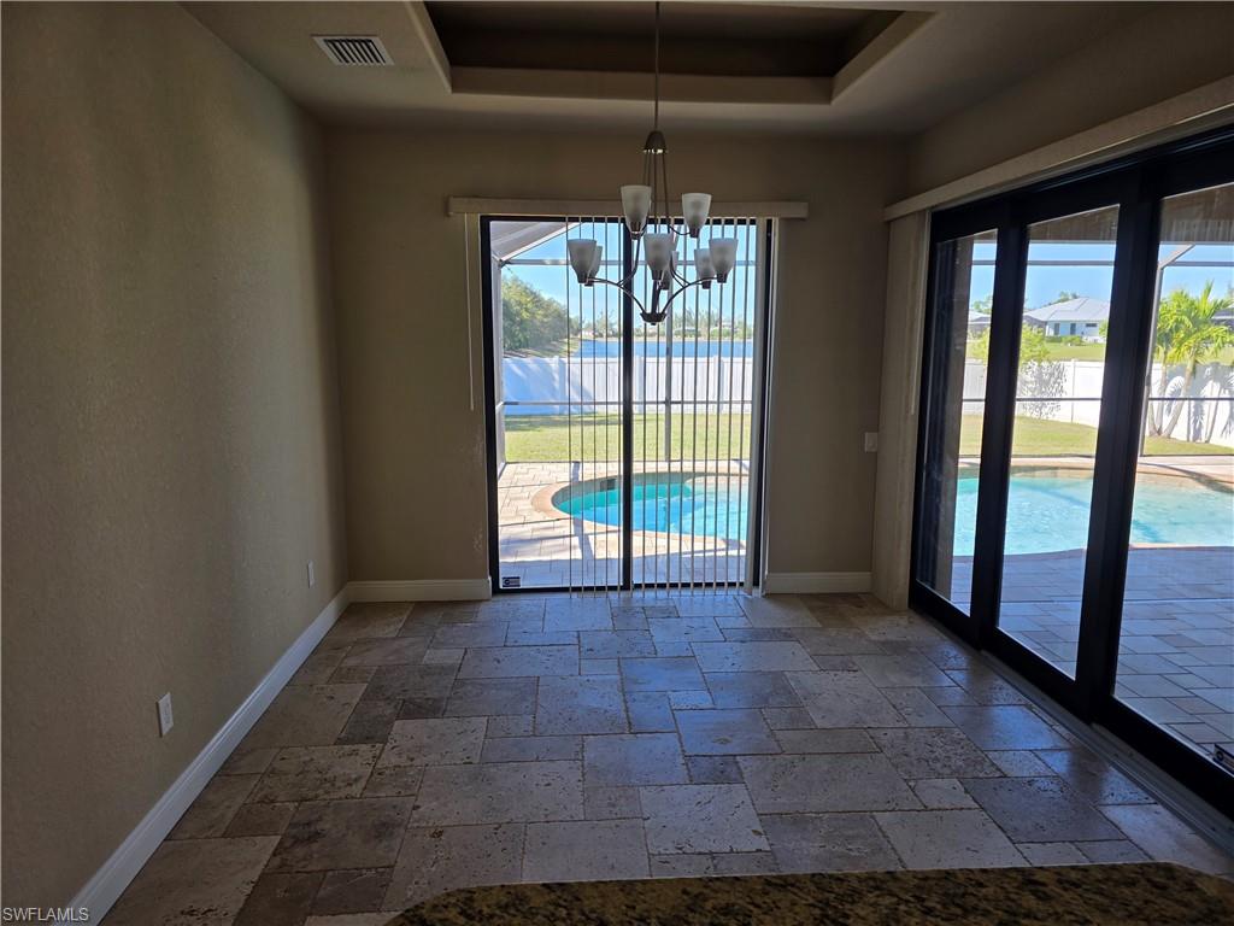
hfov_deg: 73.9
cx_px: 617
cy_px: 463
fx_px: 820
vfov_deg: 58.9
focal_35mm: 23
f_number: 1.7
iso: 12
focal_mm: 6.3
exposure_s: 1/132
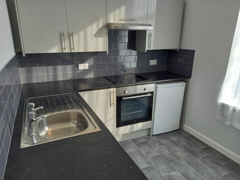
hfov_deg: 69.4
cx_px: 120
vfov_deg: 54.9
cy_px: 90
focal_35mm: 25
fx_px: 173
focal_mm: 4.6
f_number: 2
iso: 64
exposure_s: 1/49
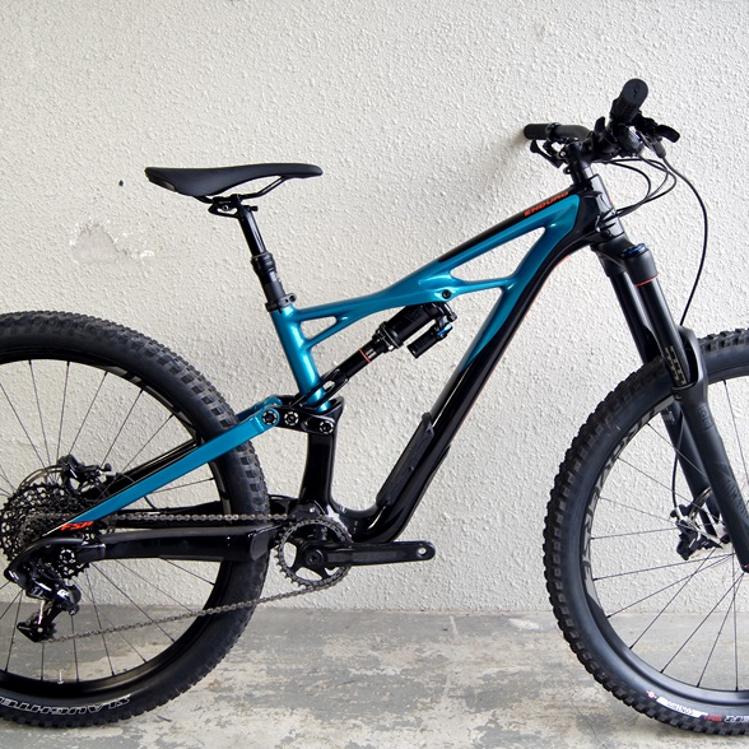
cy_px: 376
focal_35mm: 39
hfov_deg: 42.8
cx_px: 403
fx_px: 955
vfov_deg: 42.8
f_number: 4
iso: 100
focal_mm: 20
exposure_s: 1/50
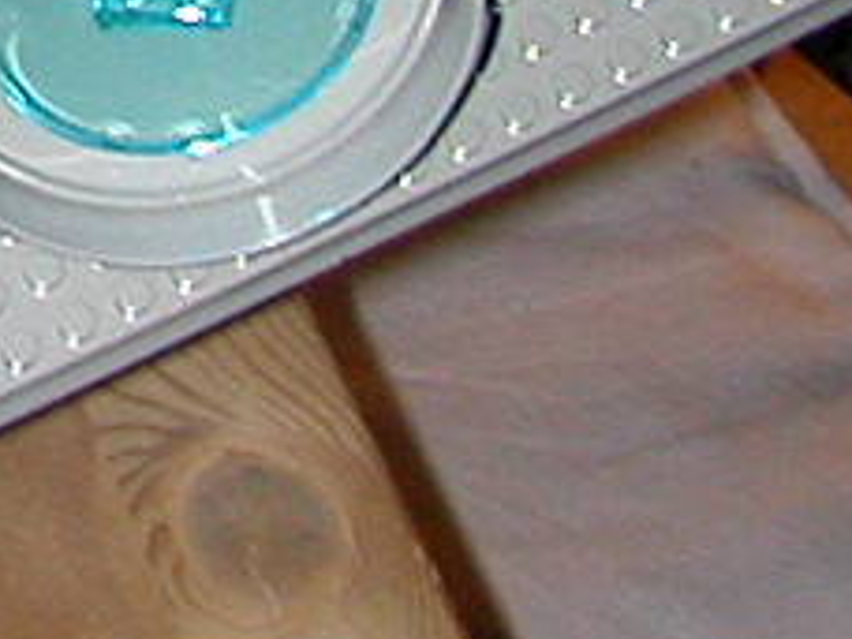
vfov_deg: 6.8
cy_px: -800
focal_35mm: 208
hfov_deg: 8.6
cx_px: -1203
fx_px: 5119
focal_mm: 5.6
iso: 100
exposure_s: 1/59.9
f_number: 2.7
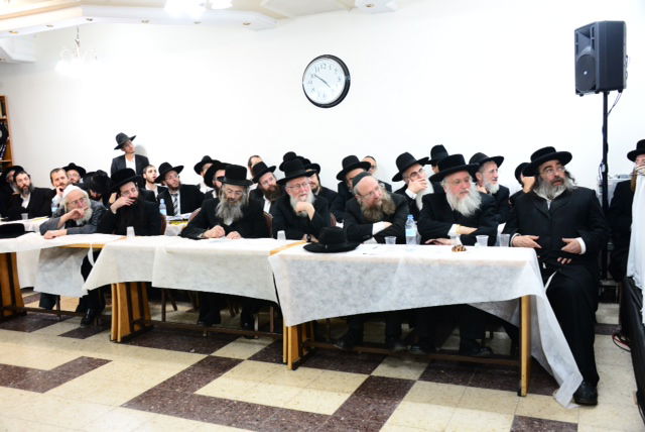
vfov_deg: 39.0
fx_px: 610
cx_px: 322
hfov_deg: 55.8
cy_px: 216
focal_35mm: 34
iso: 2500
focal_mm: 34
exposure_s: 1/60
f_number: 5.6
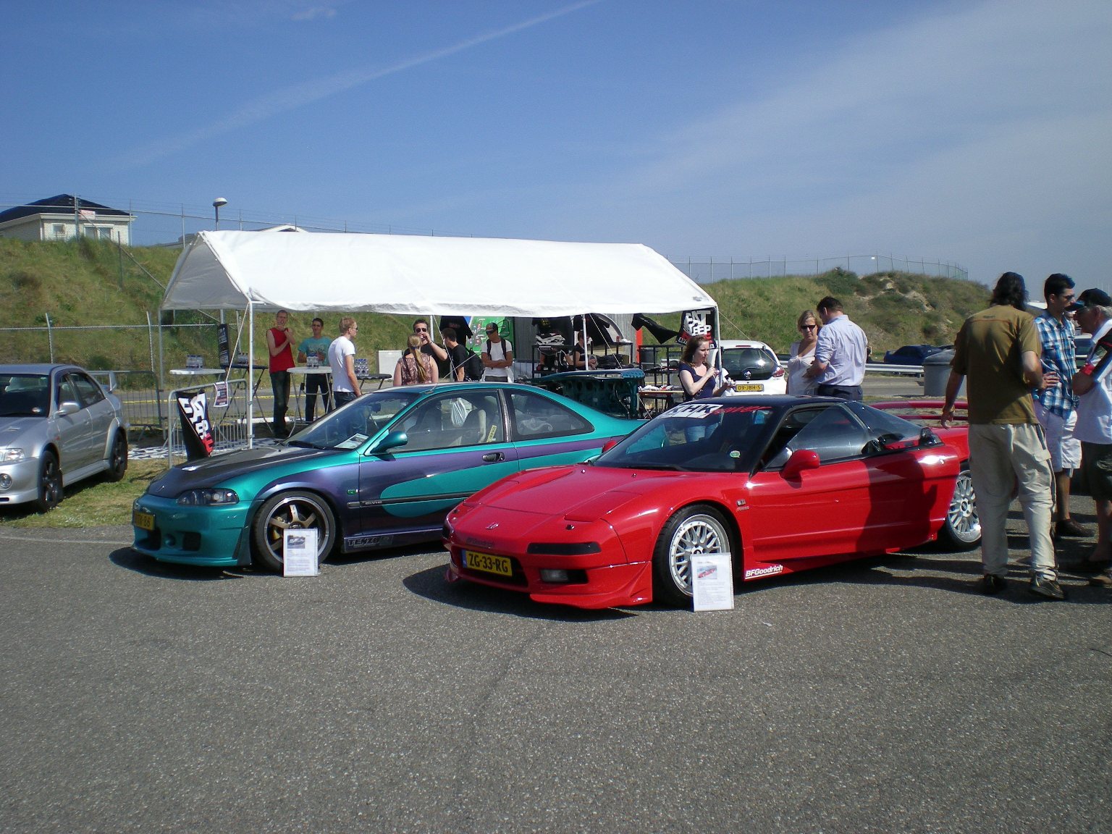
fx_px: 1221
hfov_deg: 49.0
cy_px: 417
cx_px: 556
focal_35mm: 38
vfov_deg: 37.7
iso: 50
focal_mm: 6.3
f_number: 4.6
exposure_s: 1/570
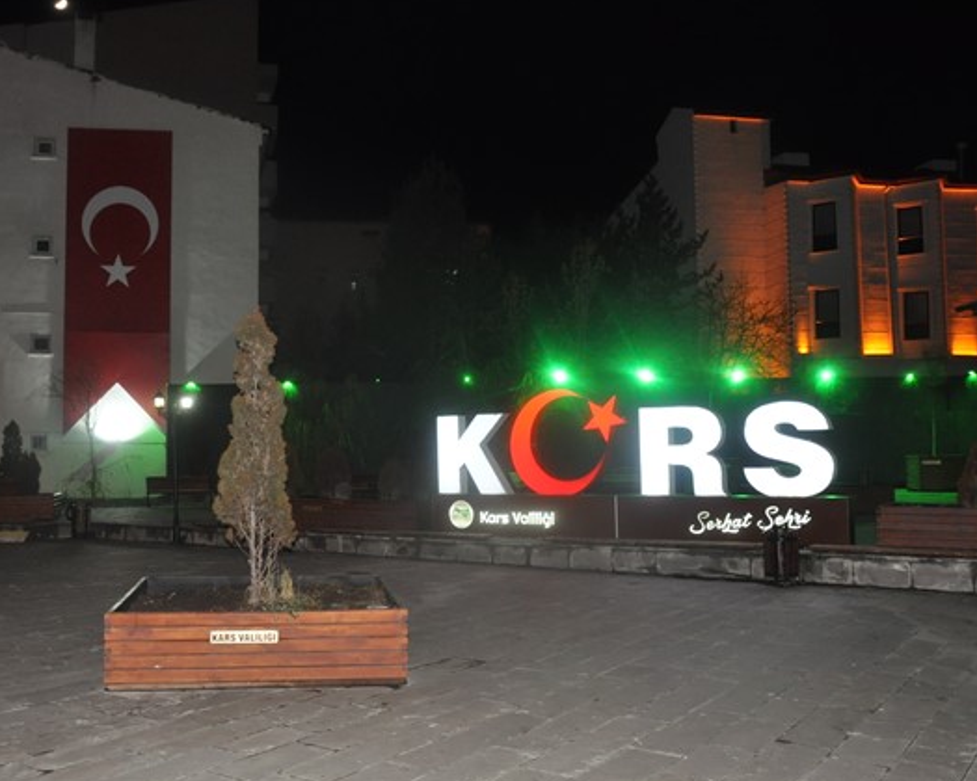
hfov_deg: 49.3
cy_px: 389
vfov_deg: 40.6
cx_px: 391
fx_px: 1058
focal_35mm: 37
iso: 1250
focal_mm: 21
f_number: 4.5
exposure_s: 1/60
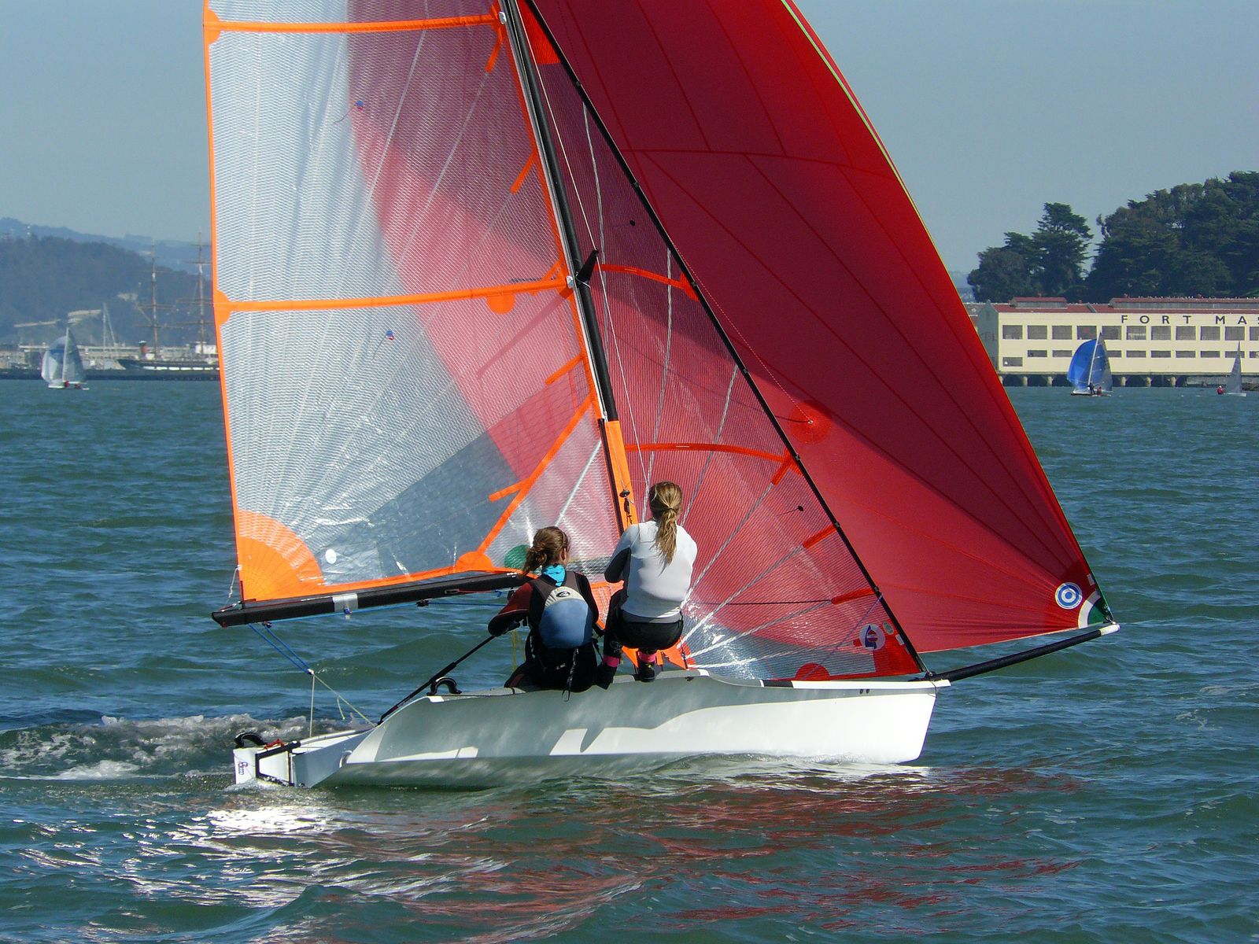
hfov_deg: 7.6
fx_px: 9456
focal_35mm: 260
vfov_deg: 5.7
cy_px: 472
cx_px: 630
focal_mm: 43.3
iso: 100
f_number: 5
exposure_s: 1/800
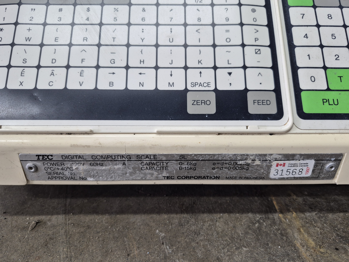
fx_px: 232
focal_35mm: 23
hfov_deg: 73.9
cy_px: 131
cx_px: 174
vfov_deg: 58.9
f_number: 1.8
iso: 250
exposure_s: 1/120
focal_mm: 5.4
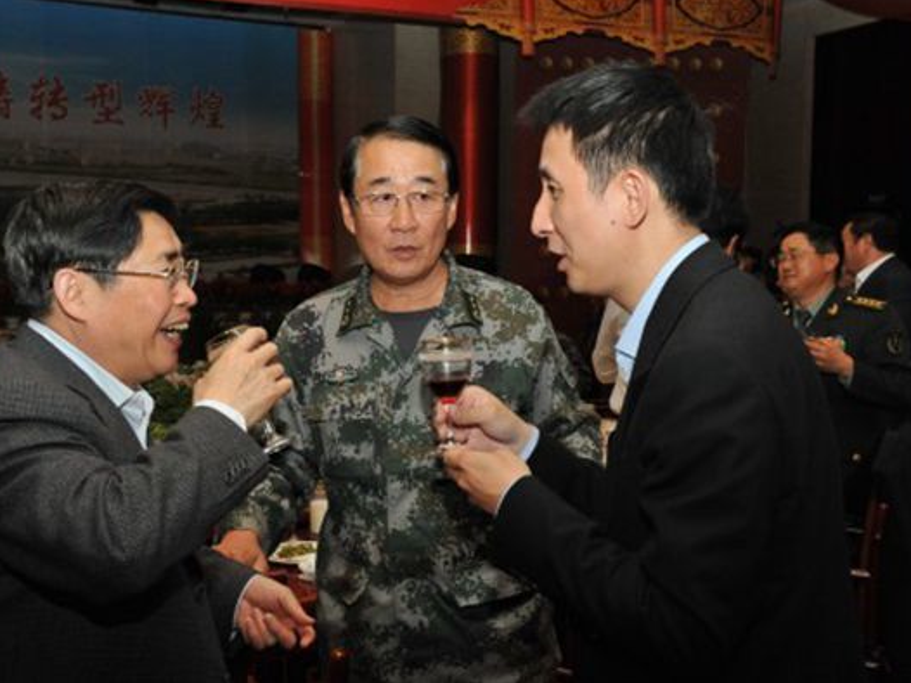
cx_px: 421
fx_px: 1210
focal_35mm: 46
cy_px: 342
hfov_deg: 41.2
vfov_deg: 31.5
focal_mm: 42
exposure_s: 1/200
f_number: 13
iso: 3200
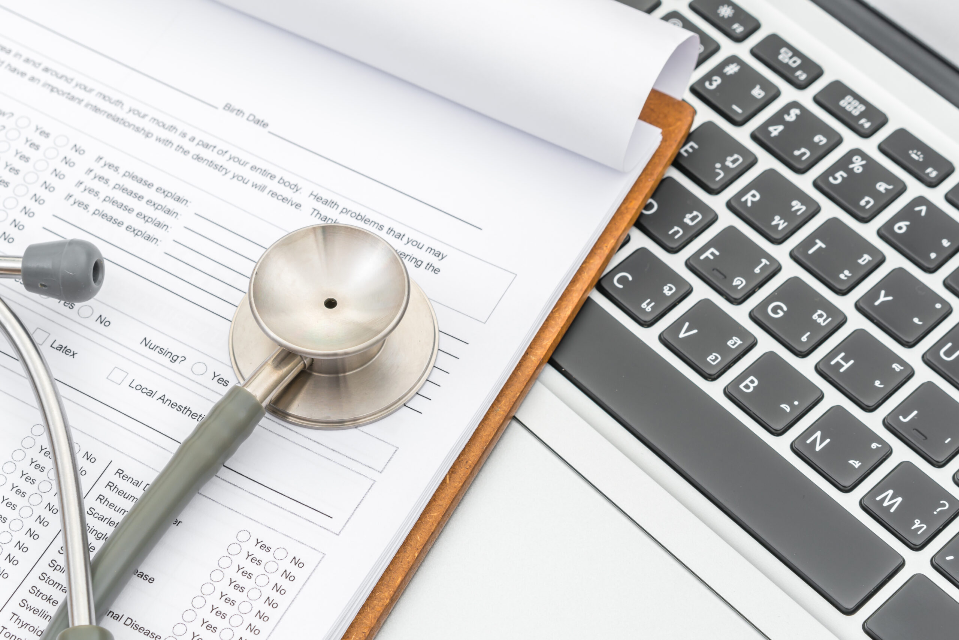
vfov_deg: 16.7
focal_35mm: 82
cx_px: 480
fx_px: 2184
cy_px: 320
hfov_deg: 24.8
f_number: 9
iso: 100
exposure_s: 1/125
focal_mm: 55
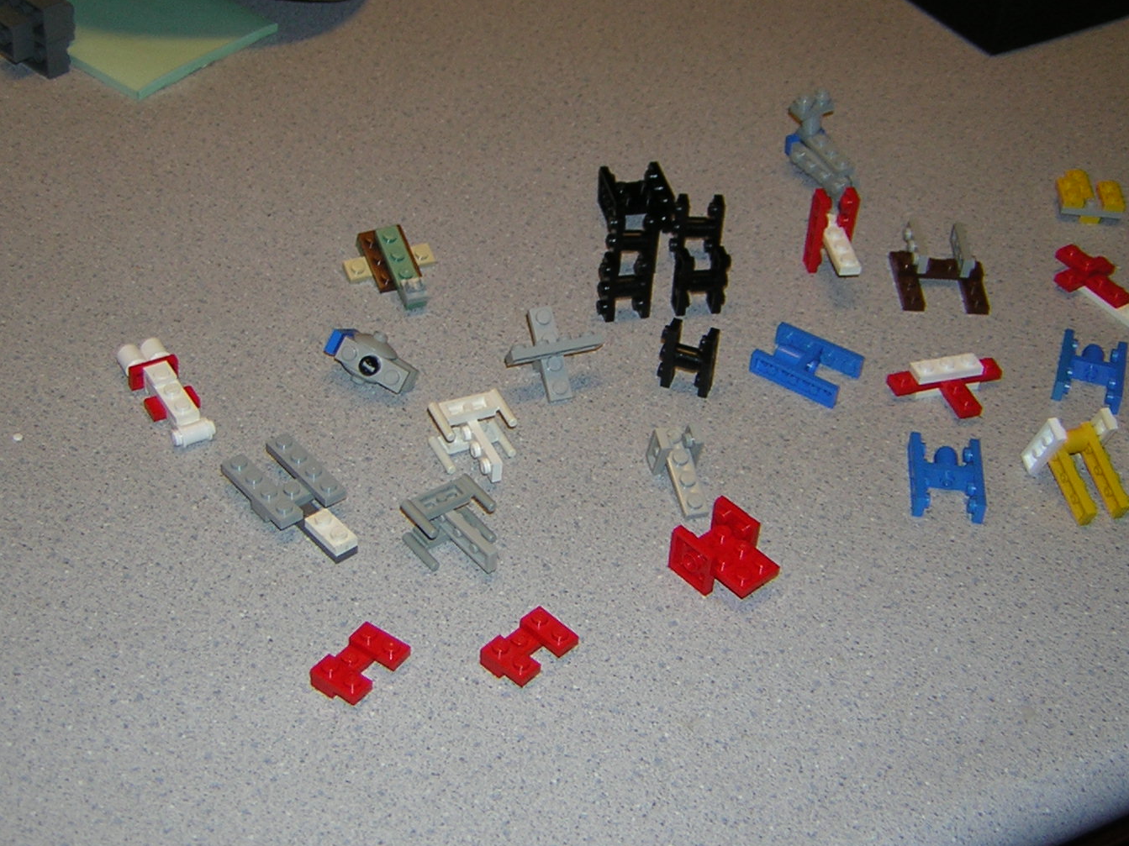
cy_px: 399
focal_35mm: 56
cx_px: 631
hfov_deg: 34.3
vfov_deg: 26.1
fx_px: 1826
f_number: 2.9
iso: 50
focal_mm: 6.1
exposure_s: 1/60.1
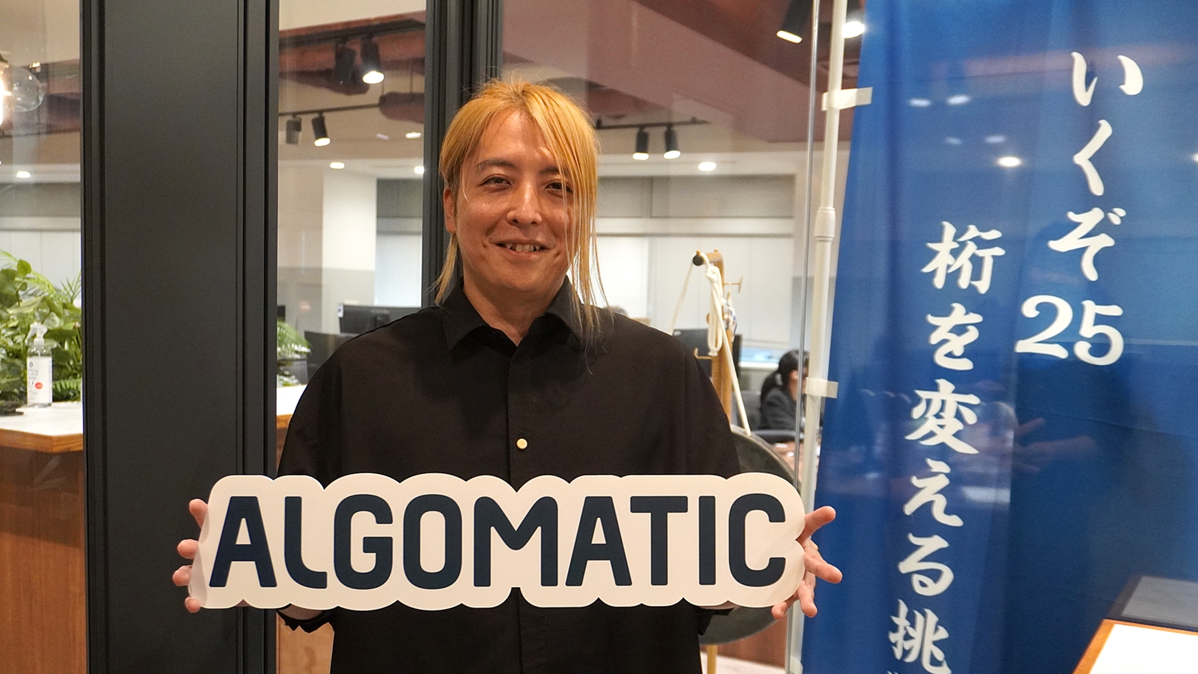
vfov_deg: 33.6
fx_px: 1112
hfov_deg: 56.6
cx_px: 595
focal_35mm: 35
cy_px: 402
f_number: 4
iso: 3200
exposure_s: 1/160
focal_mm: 22
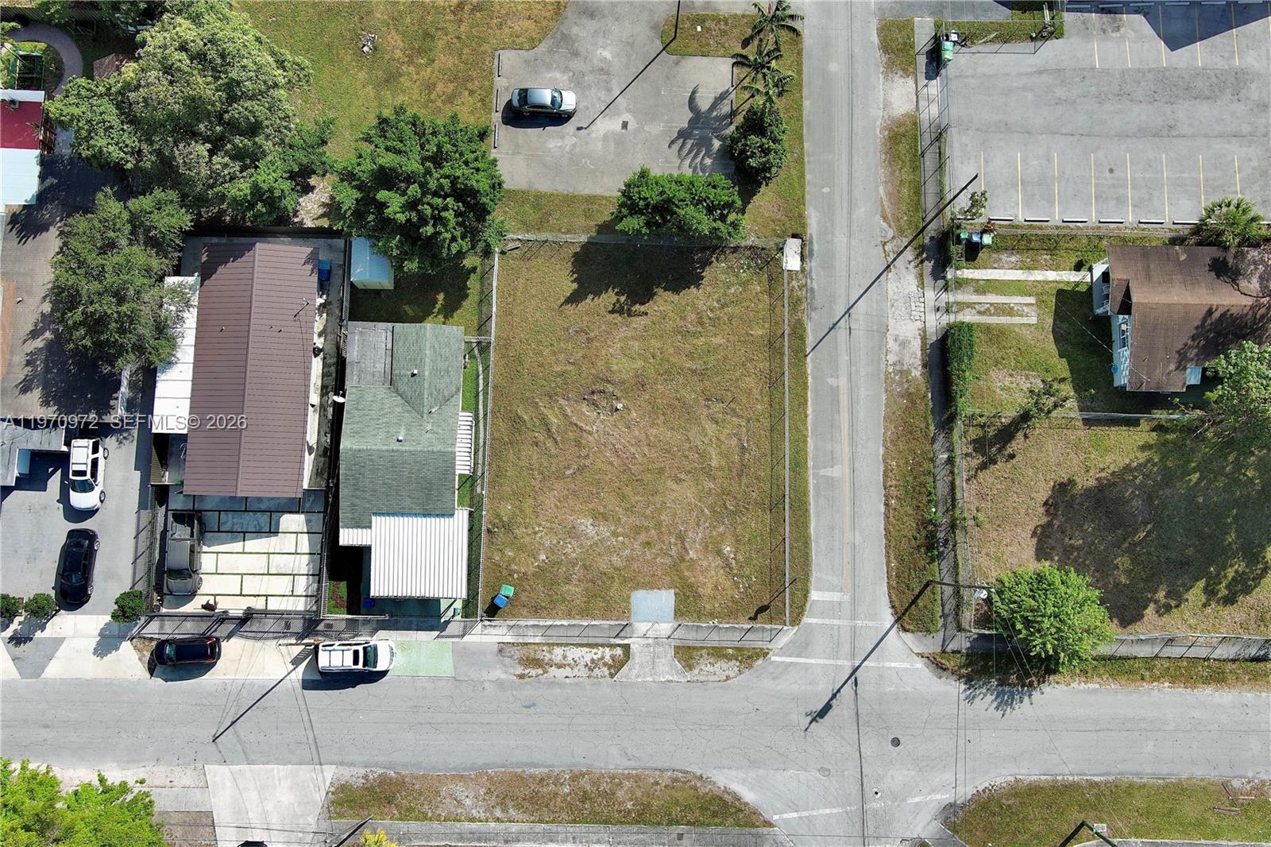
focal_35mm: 29
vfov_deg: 44.9
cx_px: 636
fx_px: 1024
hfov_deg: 63.7
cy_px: 424
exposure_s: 1/965
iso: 100
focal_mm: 10.57
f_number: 2.8
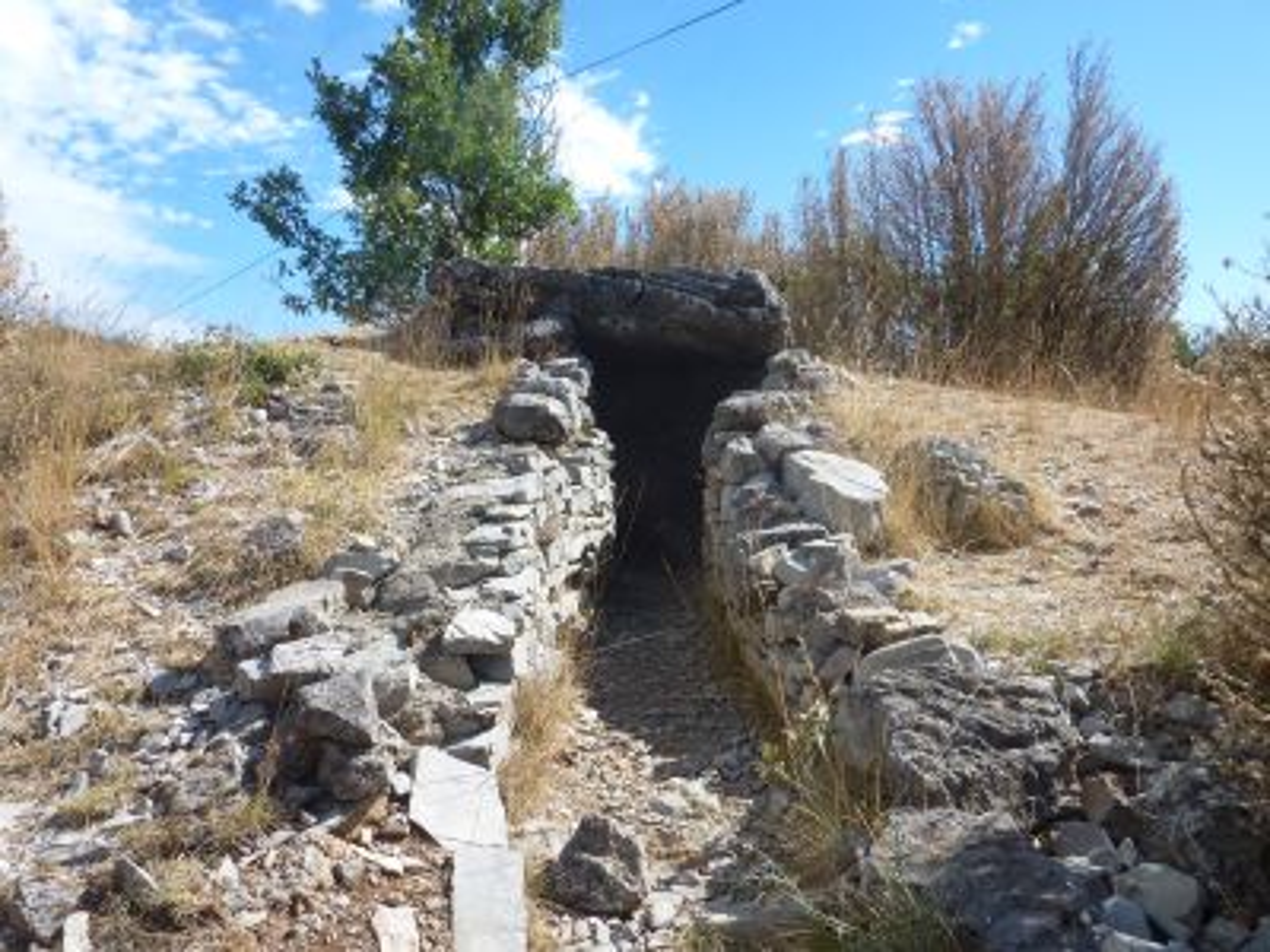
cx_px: 635
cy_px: 476
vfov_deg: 54.9
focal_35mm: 25
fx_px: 917
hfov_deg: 69.4
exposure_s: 1/500
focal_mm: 4.1
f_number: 4
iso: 80
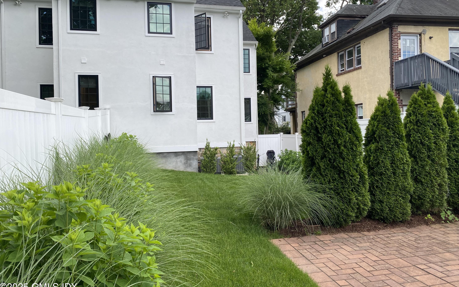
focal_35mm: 28
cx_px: 232
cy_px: 128
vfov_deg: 44.5
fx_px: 350
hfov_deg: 66.5
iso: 32
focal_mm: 4.25
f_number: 1.8
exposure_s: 1/742
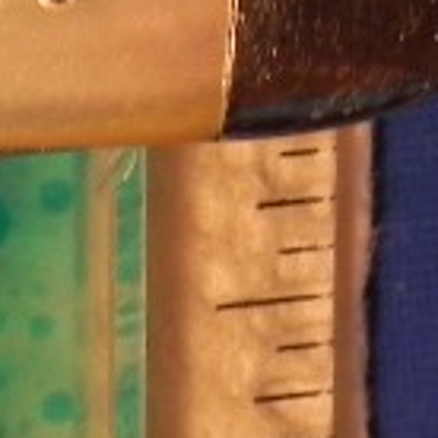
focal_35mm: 923
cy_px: 13
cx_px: -616
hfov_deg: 1.9
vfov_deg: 1.9
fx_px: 13213
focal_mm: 25.7
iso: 160
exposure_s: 1/168
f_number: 4.5
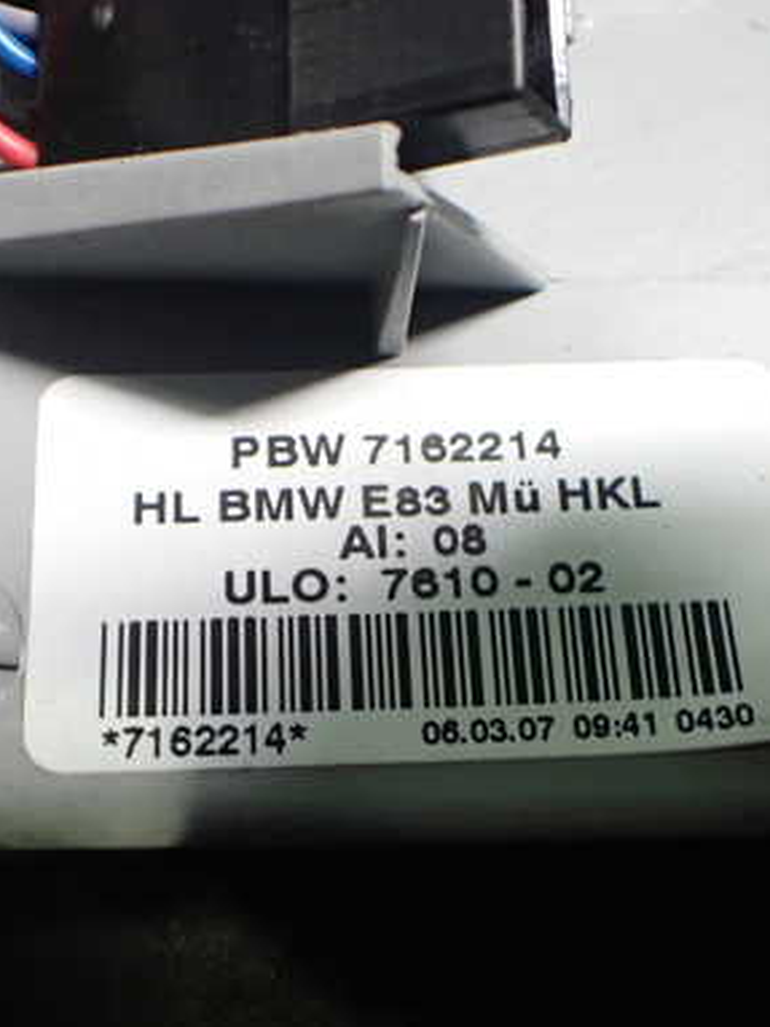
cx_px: 368
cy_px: 531
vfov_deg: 40.4
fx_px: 1395
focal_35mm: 47
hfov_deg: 30.9
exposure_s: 1/40
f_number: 2.3
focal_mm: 5.4
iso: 800
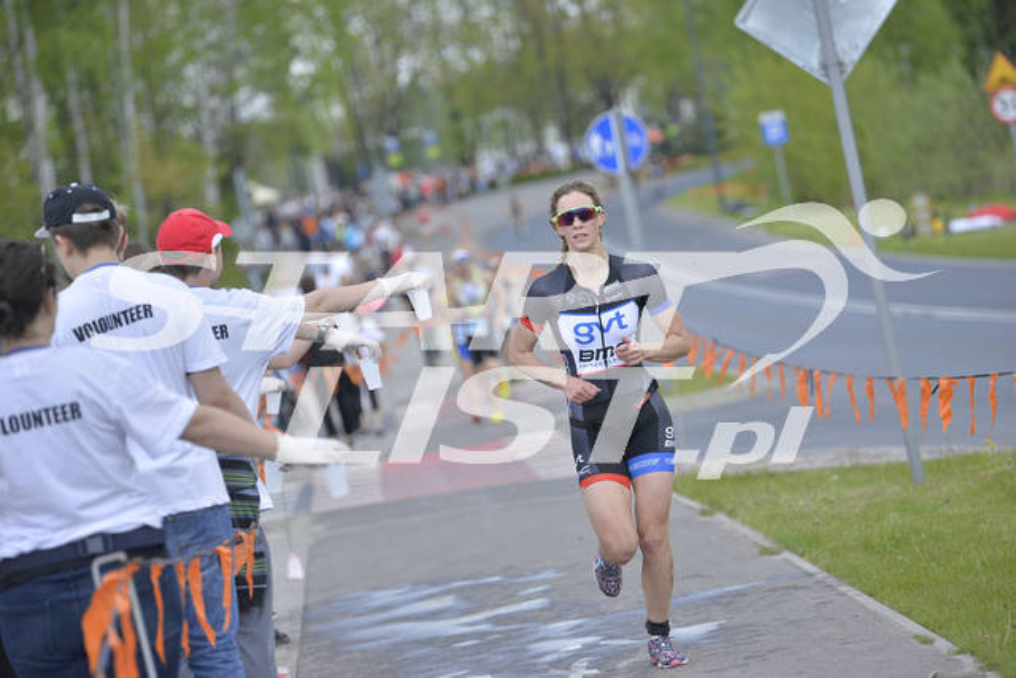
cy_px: 339
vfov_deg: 8.3
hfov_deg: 12.4
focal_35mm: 165
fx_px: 4657
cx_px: 508
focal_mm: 165
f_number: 4
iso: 400
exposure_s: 1/2500
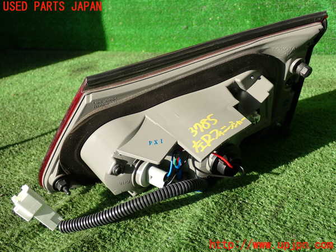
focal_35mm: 44
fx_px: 427
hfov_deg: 42.9
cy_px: 126
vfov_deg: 32.9
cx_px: 168
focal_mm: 7.84
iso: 100
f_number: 2.9
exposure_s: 1/500
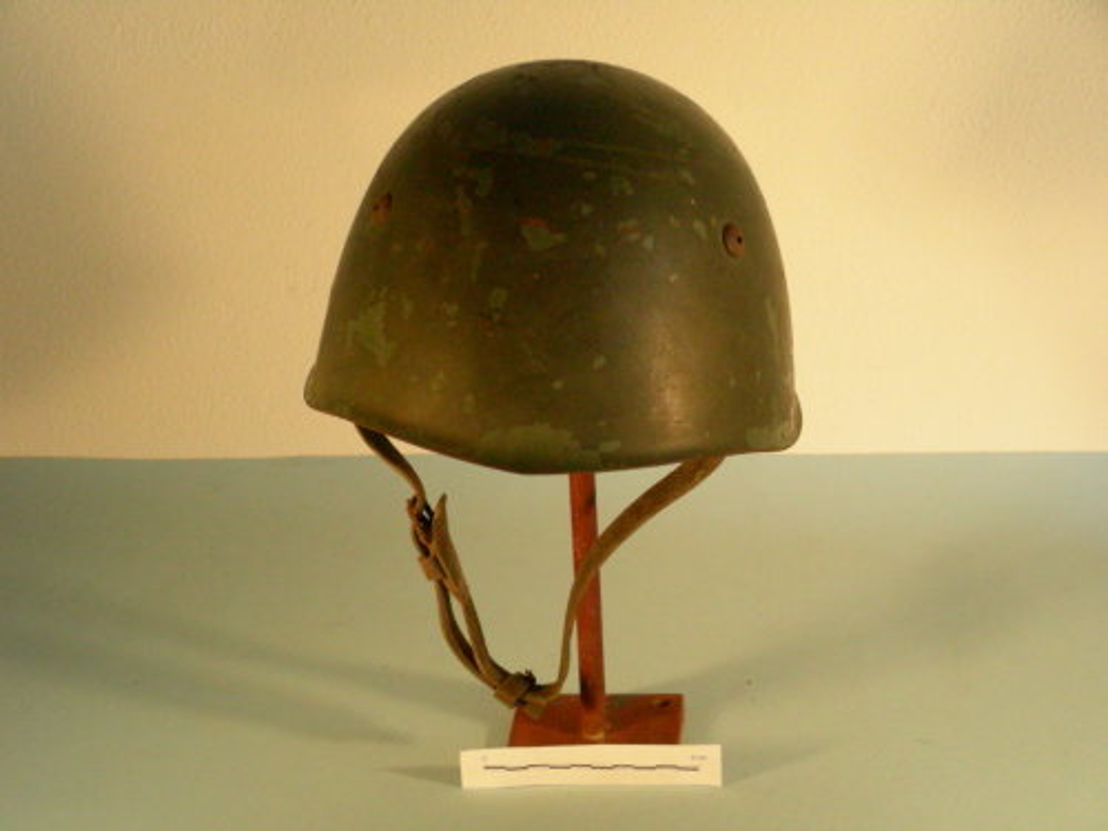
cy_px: 416
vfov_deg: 18.7
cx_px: 554
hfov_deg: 24.7
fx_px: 2529
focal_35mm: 79
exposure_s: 1/572
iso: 400
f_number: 4
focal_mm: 13.2
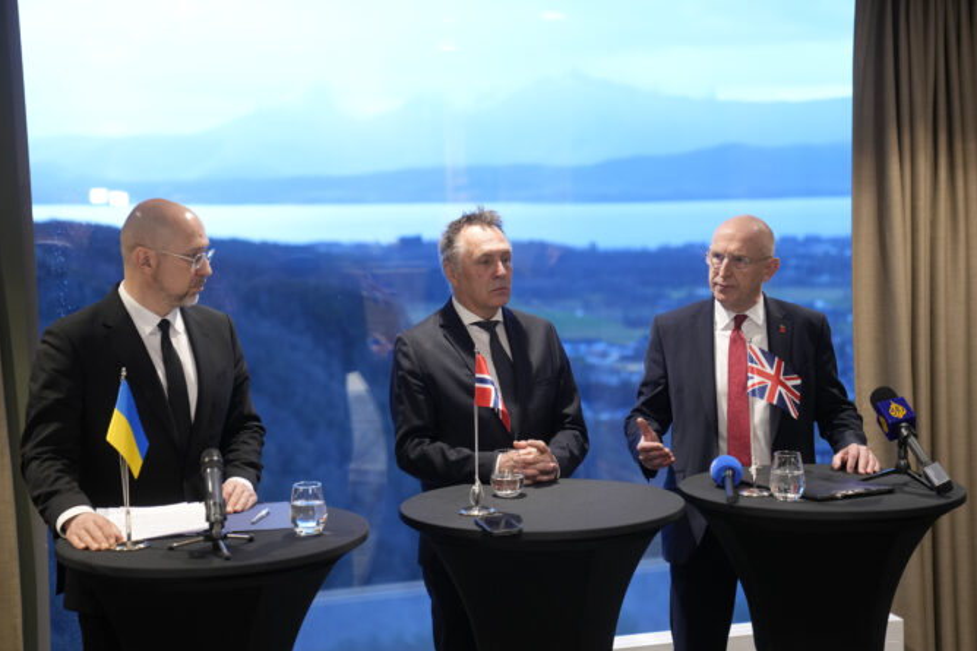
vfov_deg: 19.7
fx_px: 1872
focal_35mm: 69
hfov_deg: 29.2
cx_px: 502
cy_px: 350
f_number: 2.8
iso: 1600
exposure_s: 1/160
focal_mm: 64
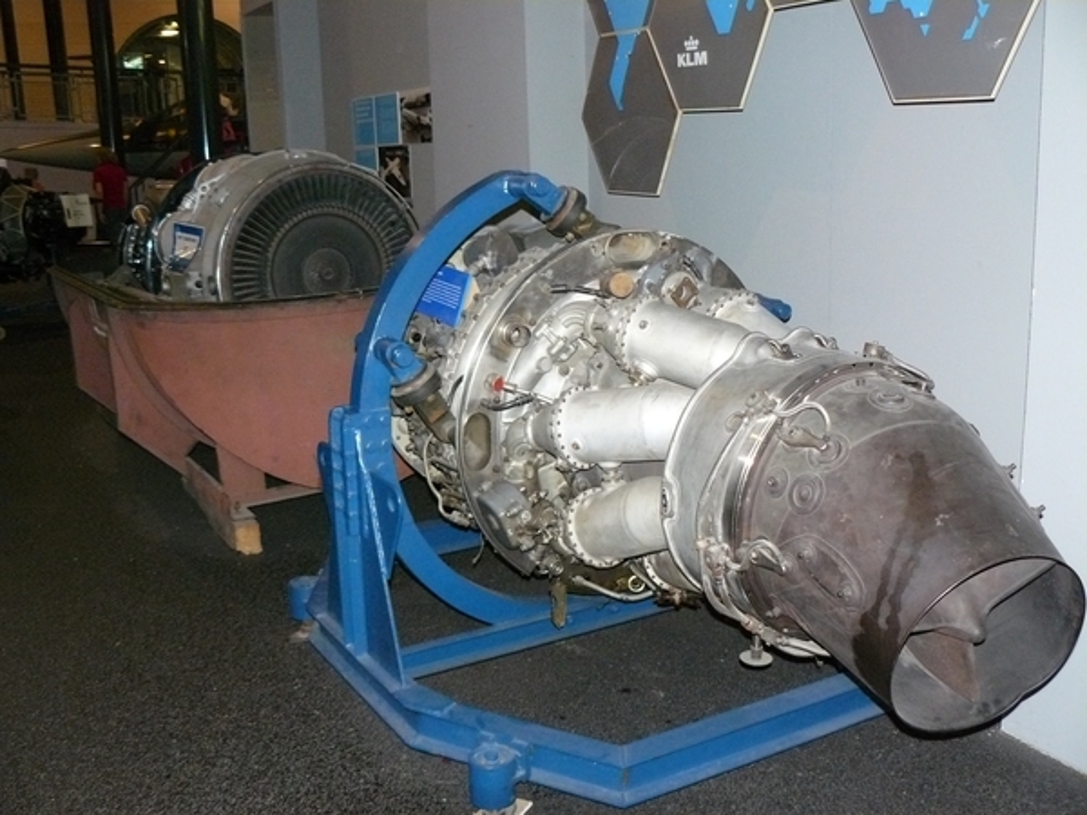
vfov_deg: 39.7
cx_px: 544
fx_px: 1130
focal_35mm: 36
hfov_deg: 51.4
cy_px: 408
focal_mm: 6
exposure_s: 1/30
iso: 400
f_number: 2.8
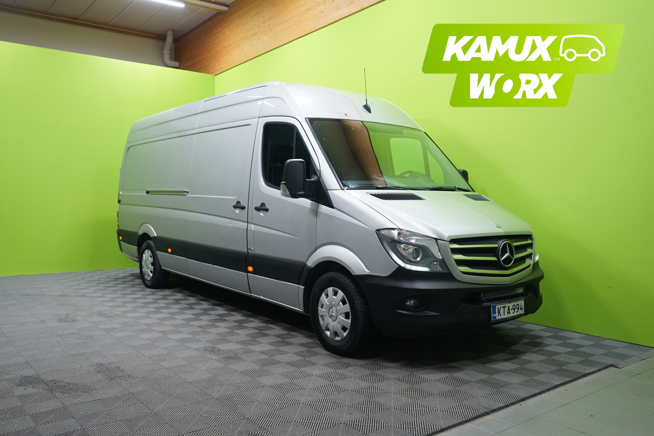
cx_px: 327
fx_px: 545
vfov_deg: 43.6
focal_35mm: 30
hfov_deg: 61.9
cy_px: 218
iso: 800
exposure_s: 1/20
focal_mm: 30
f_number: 5.6
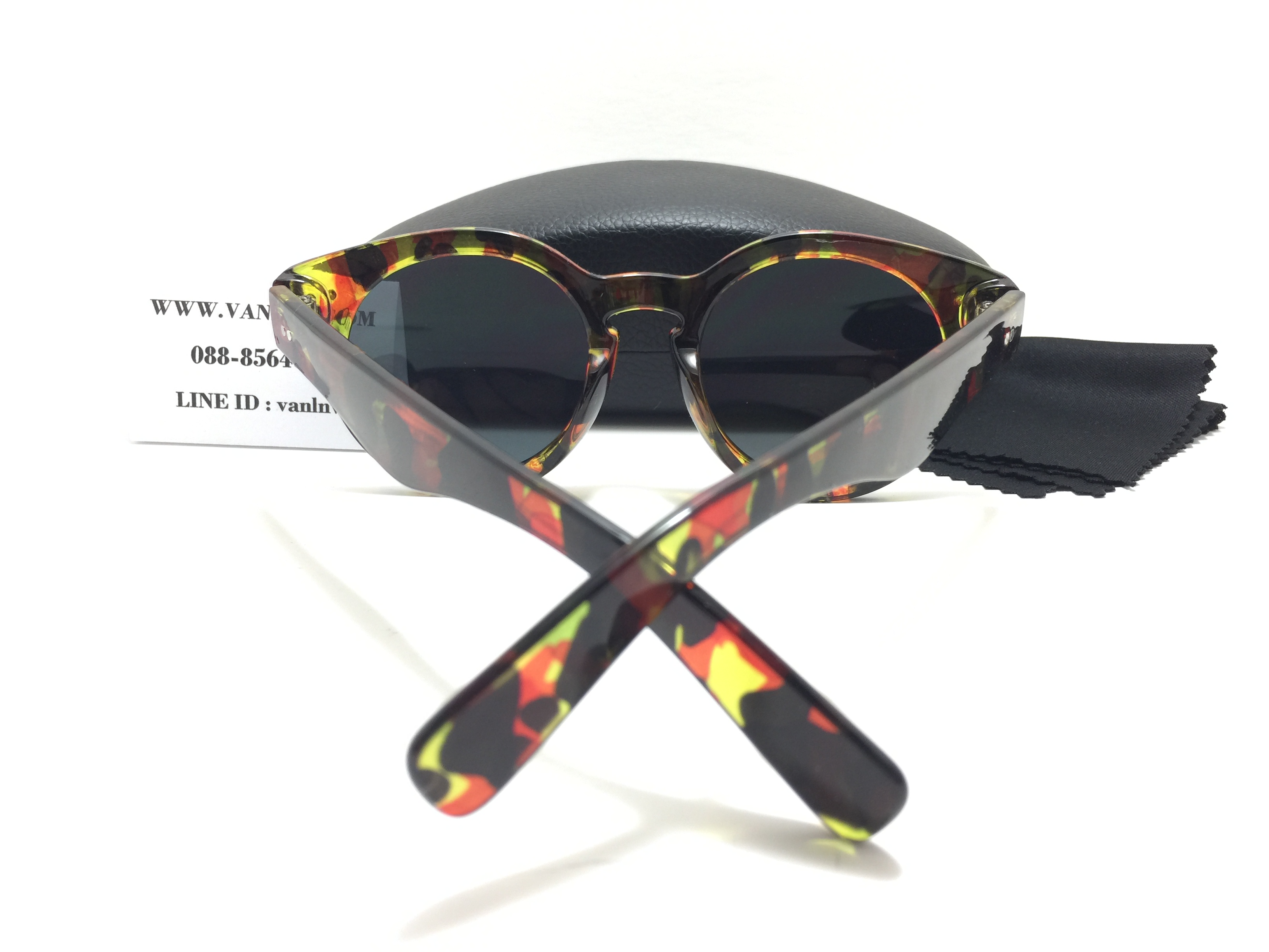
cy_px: 476
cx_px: 634
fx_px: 1063
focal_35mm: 29
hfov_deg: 61.7
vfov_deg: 48.2
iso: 50
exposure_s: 1/33
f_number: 2.2
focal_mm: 4.15
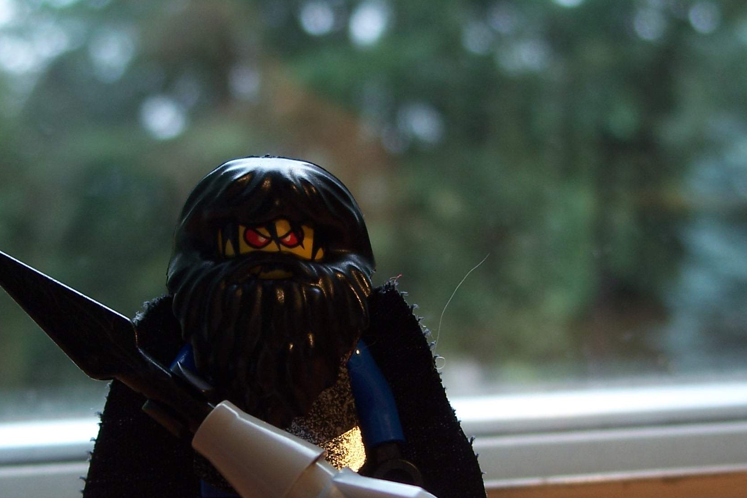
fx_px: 1577
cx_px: 292
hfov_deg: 26.6
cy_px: 412
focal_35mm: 76
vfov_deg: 17.8
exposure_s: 1/80
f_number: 2.8
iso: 64
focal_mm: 7.8
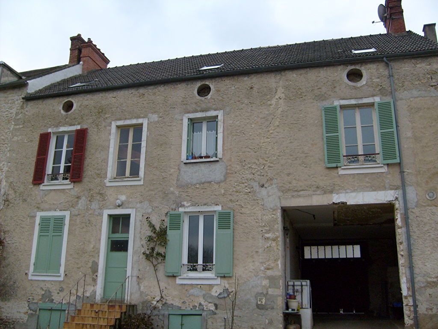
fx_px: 443
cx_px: 219
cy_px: 164
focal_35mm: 35
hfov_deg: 52.6
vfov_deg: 40.7
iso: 80
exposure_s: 1/250
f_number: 2.8
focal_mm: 5.8
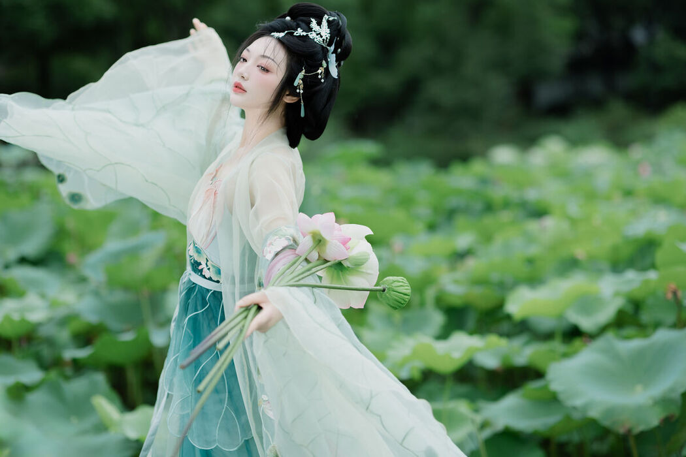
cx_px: 343
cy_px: 228
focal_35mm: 85
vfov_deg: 16.1
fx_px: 1620
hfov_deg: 23.9
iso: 100
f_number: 2
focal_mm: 85
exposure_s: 1/640
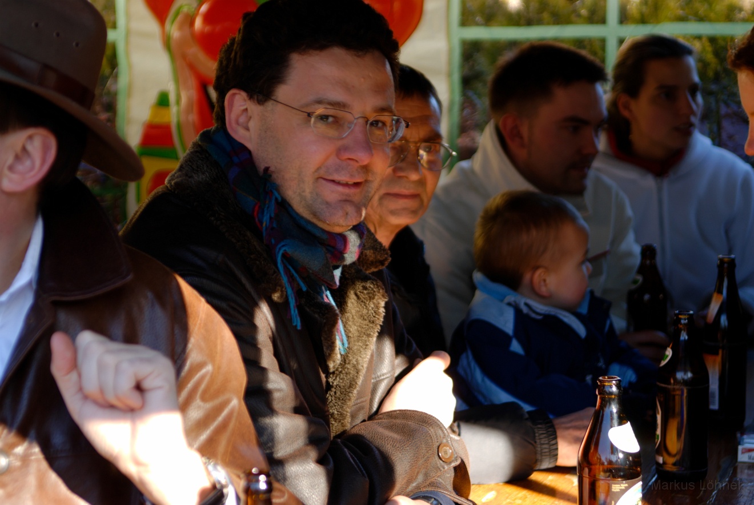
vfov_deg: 16.6
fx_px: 1730
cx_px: 377
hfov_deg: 24.6
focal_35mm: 82
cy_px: 252
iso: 100
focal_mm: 55
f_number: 2.8
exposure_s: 1/125
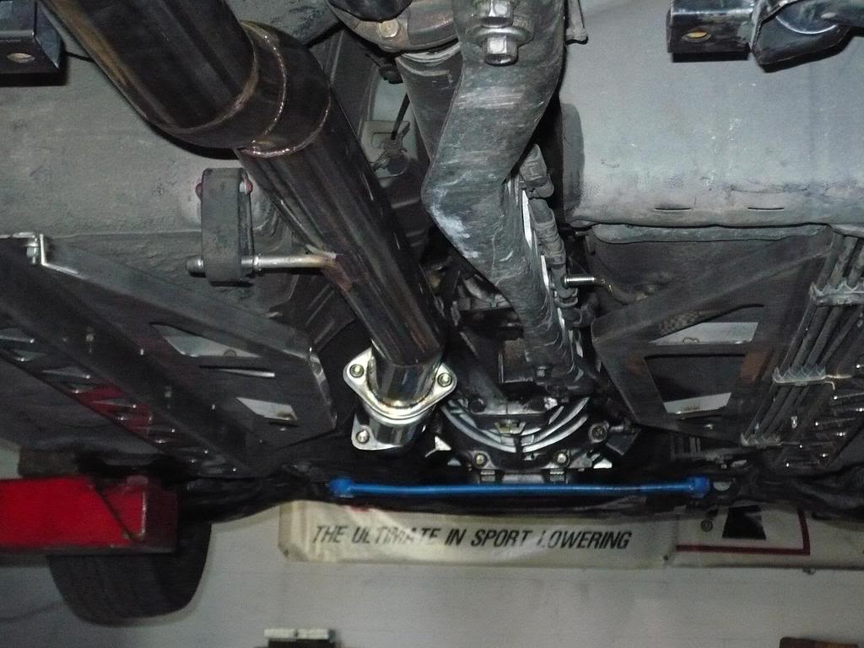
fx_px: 1747
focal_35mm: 70
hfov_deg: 27.8
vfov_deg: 21.0
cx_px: 432
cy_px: 324
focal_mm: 11.5
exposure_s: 1/30
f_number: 4
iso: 500
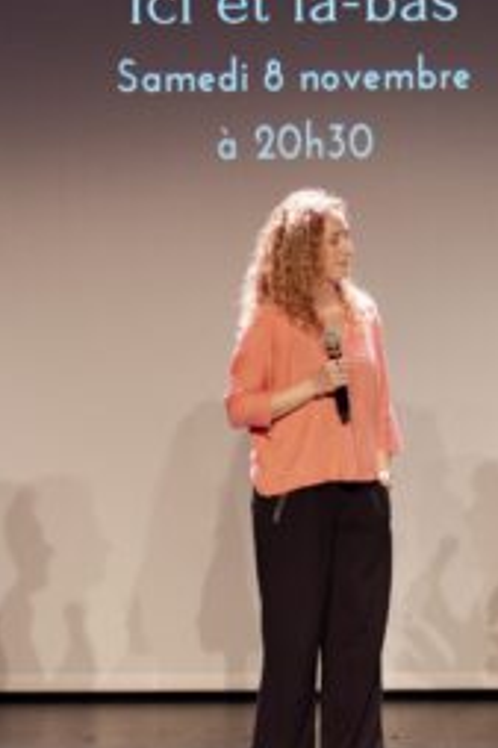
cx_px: 248
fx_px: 1932
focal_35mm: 93
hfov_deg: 14.7
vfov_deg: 21.9
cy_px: 390
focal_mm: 59
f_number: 5.6
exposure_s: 1/60
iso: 3200
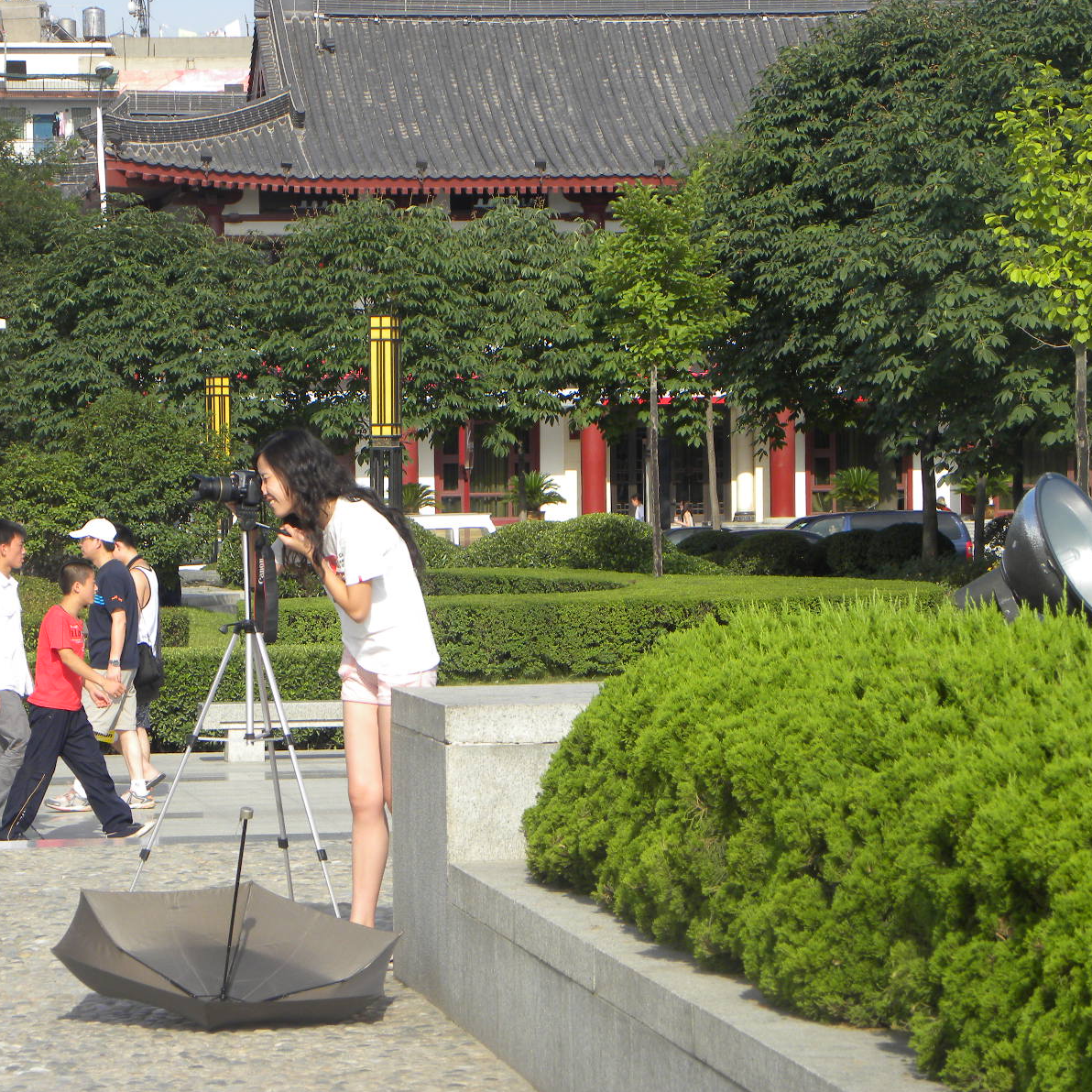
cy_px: 544
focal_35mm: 153
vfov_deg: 11.4
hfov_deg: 11.4
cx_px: 408
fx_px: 5461
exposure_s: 1/305
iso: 64
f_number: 5
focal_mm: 23
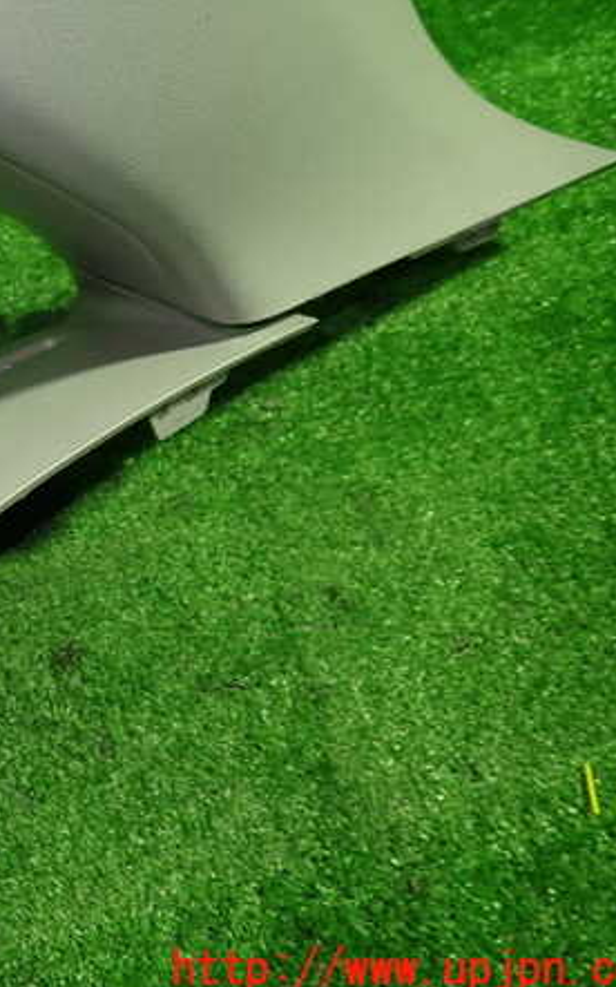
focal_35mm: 36
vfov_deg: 54.0
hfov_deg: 32.6
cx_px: 7
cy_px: 496
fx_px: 968
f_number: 2
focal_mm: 4.5
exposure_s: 1/40
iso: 200
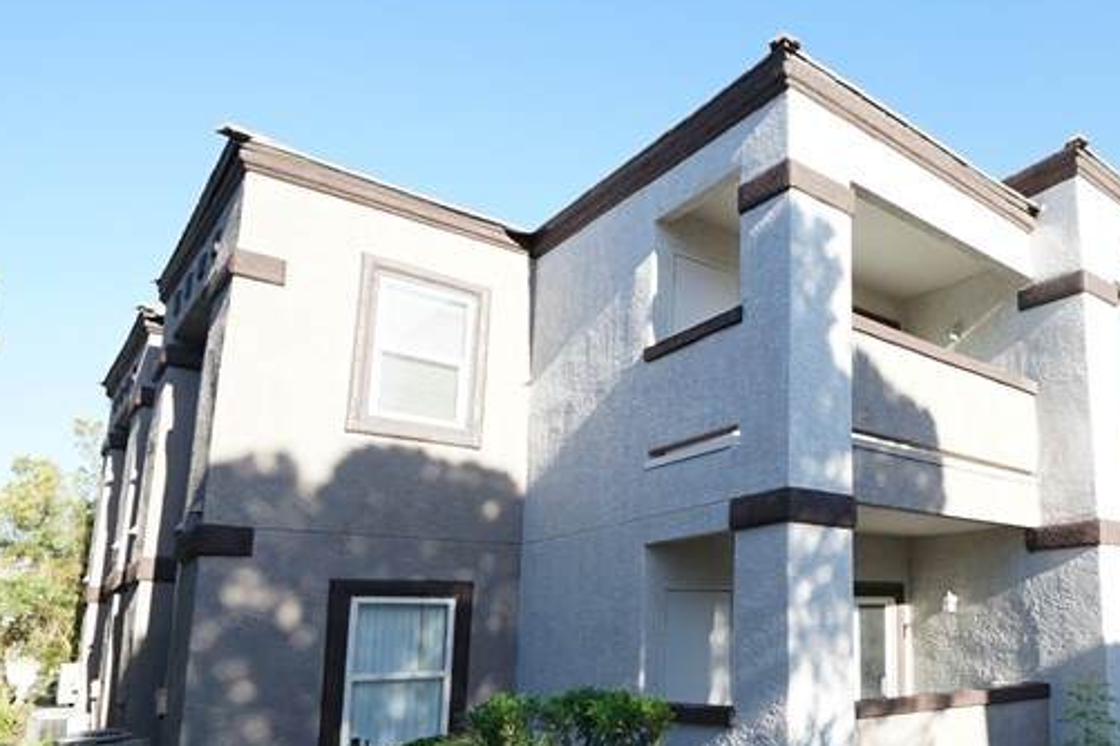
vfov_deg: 48.8
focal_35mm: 26
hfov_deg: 61.4
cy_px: 491
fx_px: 809
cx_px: 952
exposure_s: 1/125
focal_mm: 12
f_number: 7.1
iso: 160
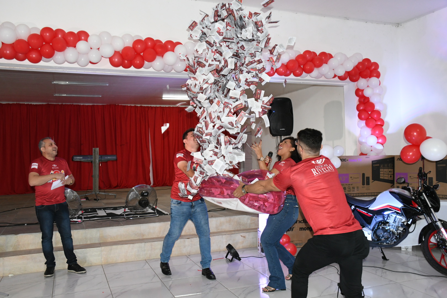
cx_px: 224
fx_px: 410
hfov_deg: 57.2
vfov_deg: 40.0
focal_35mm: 33
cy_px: 149
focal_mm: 22
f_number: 5
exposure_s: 1/125
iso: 1600
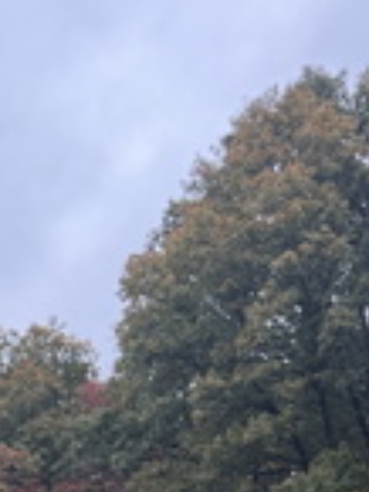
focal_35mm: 88
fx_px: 1249
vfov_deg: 19.4
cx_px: -190
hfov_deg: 15.5
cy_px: 741
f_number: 1.78
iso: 100
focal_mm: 6.76
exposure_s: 1/245
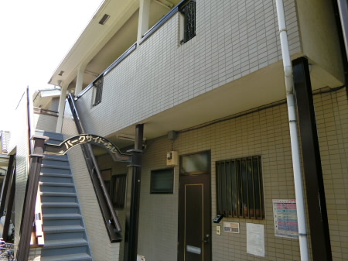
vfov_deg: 54.8
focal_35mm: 25
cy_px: 130
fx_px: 251
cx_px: 174
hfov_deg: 69.4
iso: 80
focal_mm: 5.4
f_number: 2.8
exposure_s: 1/200
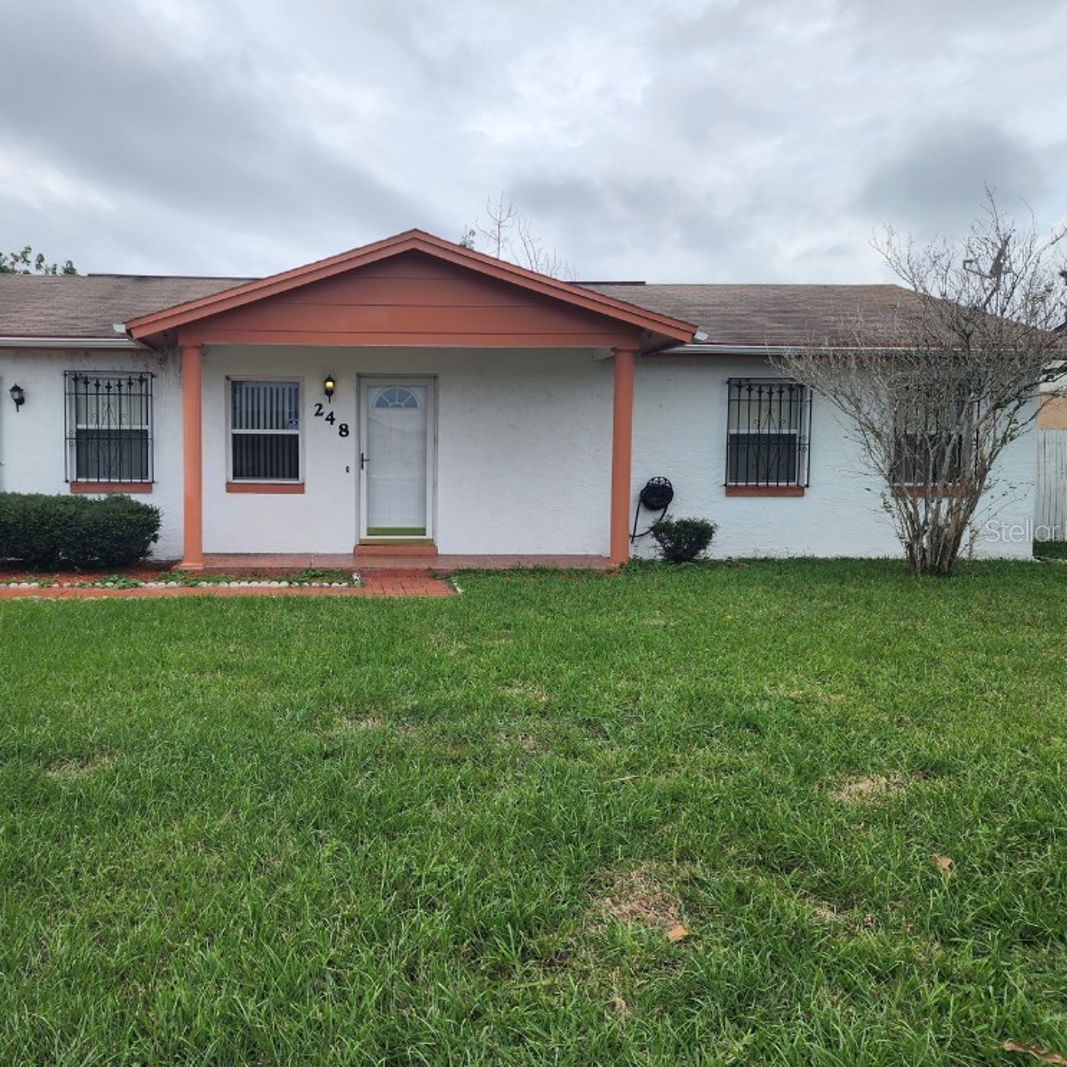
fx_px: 976
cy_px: 530
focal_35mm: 28
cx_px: 385
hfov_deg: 56.4
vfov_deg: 57.3
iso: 12
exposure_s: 1/829
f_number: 1.8
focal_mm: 6.4
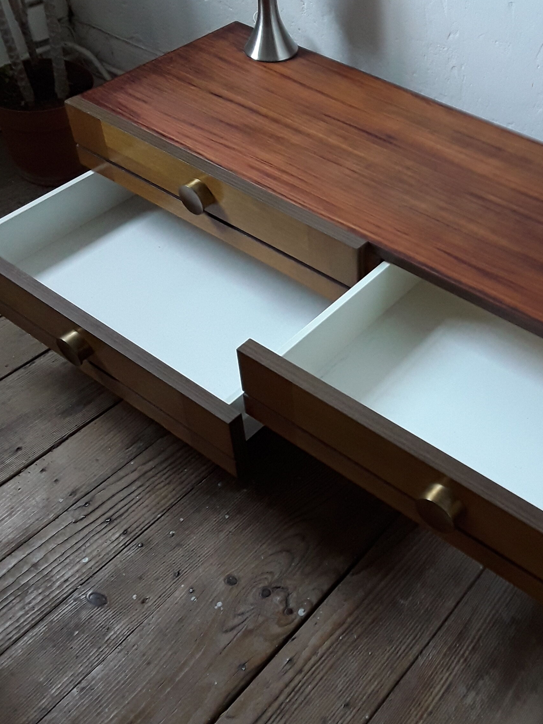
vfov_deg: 47.9
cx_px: 381
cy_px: 365
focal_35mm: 39
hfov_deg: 36.3
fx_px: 816
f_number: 1.9
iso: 125
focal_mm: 2.91
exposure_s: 1/33
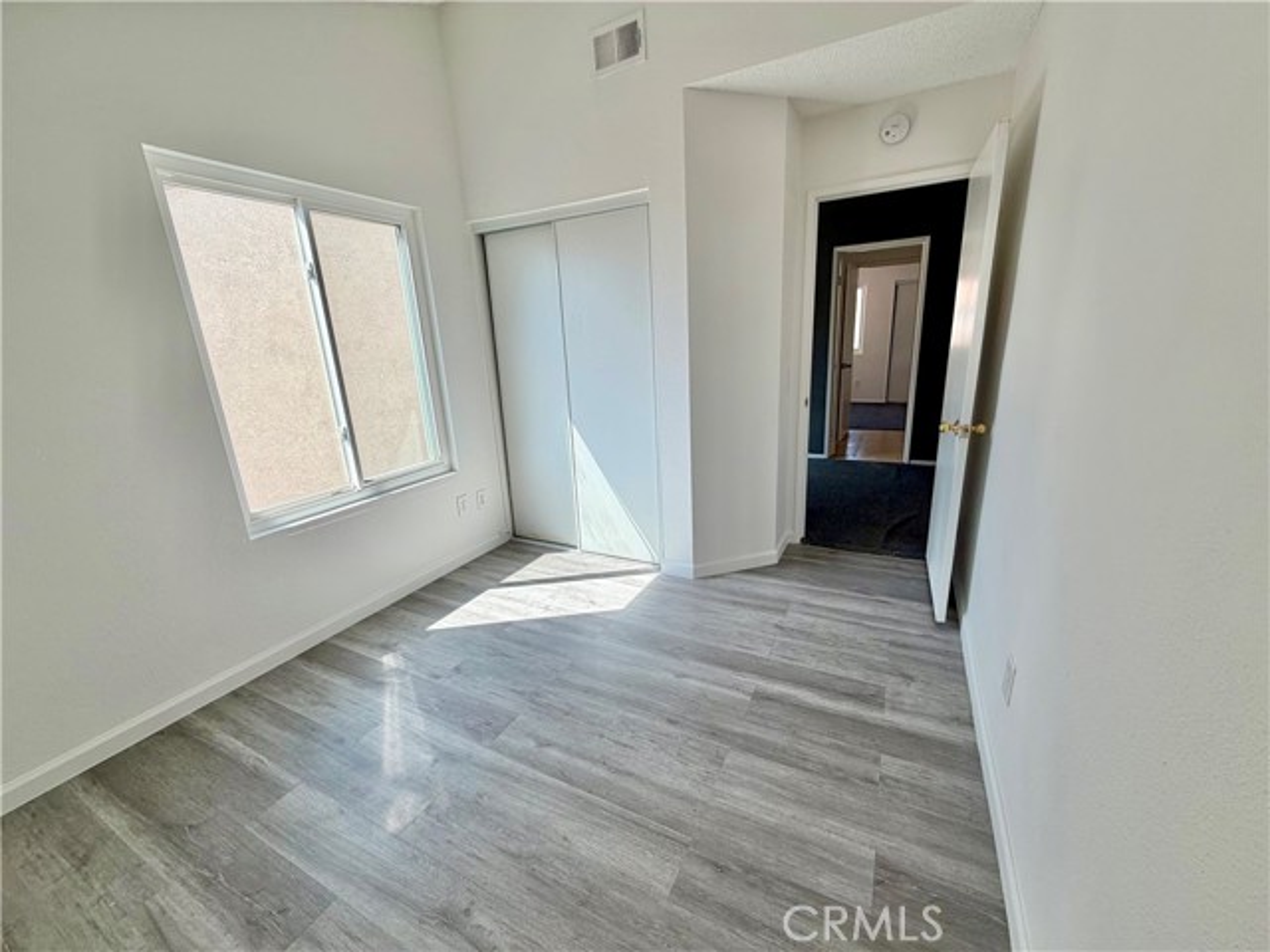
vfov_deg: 85.7
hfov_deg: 102.1
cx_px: 635
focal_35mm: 14
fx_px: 514
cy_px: 476
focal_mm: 2.22
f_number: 2.2
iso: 40
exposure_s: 1/191
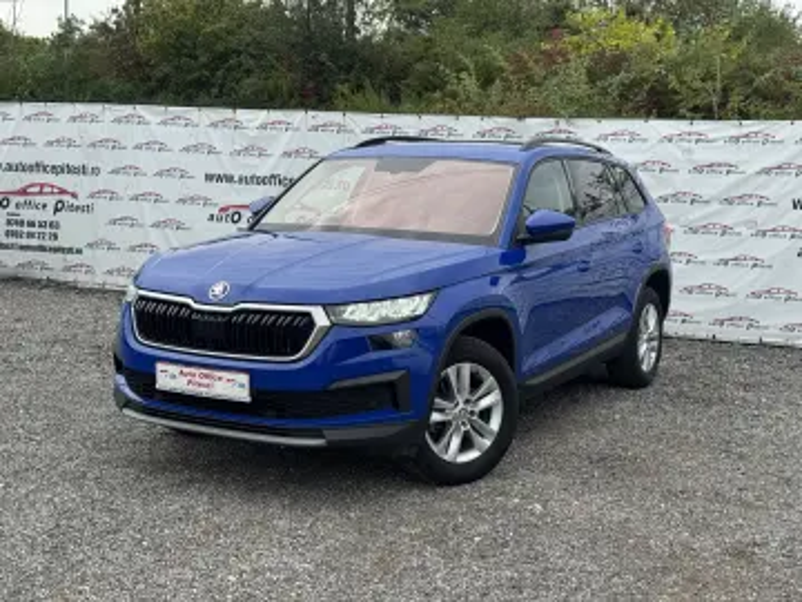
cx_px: 401
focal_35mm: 48
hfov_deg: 39.7
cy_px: 301
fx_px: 1112
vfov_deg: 30.3
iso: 64
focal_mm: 6.76
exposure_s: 1/1869
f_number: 1.78
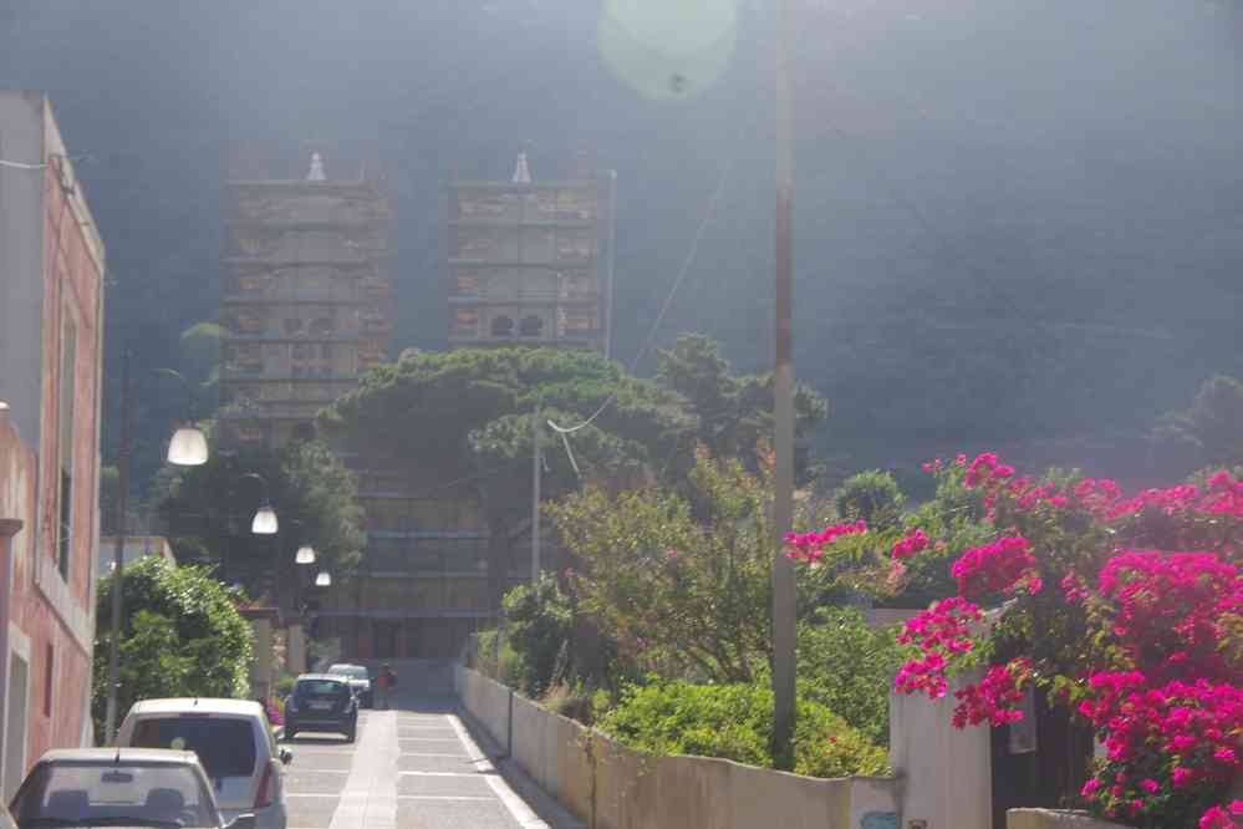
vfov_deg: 15.7
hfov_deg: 23.4
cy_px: 414
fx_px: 3004
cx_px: 622
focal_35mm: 87
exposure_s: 1/100
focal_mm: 57.5
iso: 200
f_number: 10
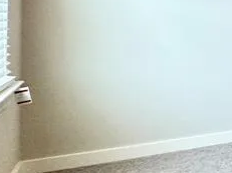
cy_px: 42
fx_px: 415
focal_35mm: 62
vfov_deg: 23.4
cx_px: 493
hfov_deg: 17.7
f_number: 2.2
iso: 250
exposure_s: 1/120
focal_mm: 2.22
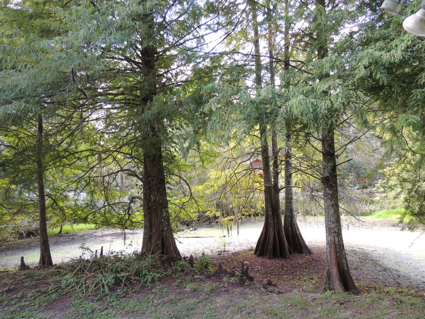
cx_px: 212
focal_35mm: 24
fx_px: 295
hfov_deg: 71.6
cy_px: 160
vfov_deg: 56.8
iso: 100
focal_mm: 4.3
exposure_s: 1/40
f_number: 3
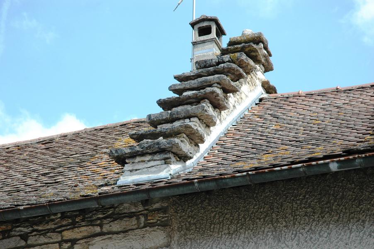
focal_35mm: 105
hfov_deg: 19.5
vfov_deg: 13.0
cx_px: 187
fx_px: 1090
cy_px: 124
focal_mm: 70
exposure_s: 1/200
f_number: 7.1
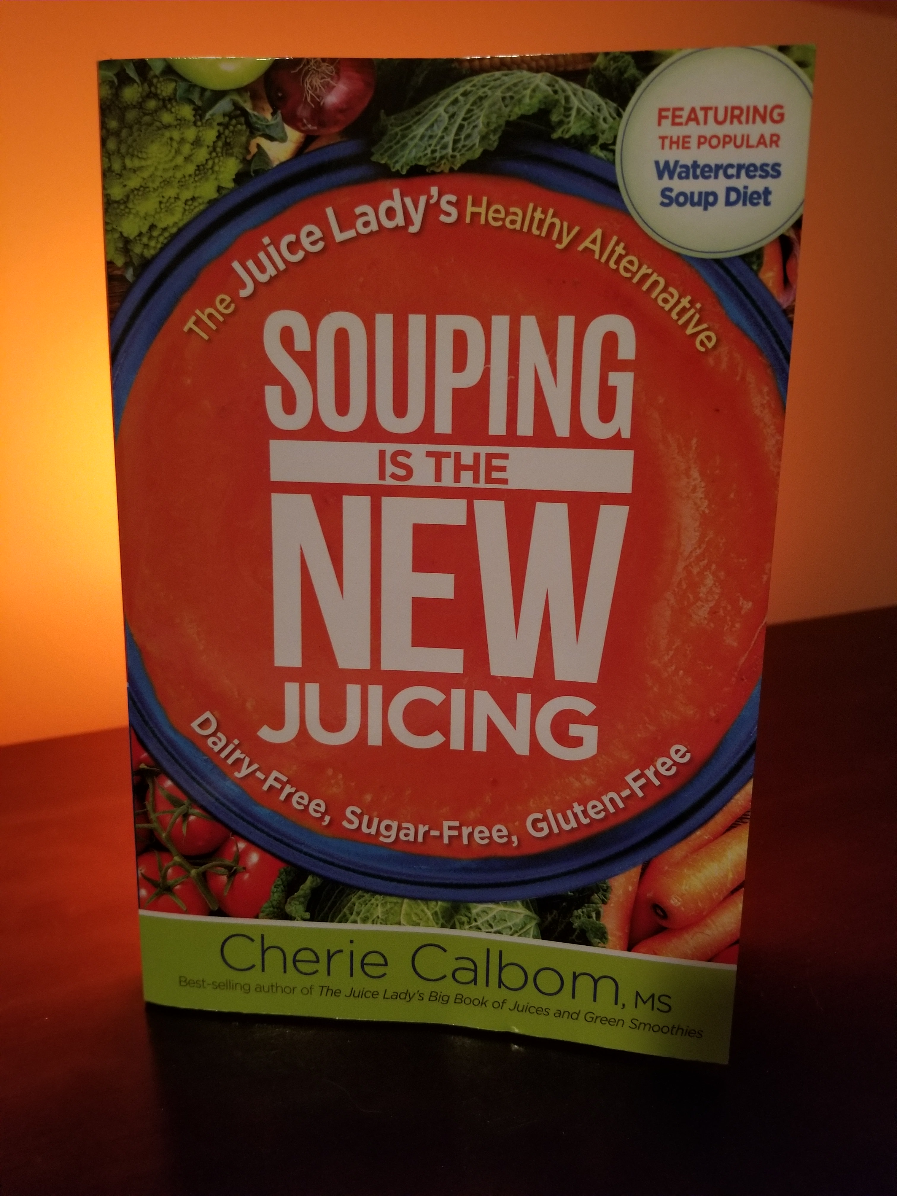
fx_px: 898
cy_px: 598
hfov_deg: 53.1
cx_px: 448
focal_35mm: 26
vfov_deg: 67.3
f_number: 1.7
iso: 250
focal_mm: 4.25
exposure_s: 1/12
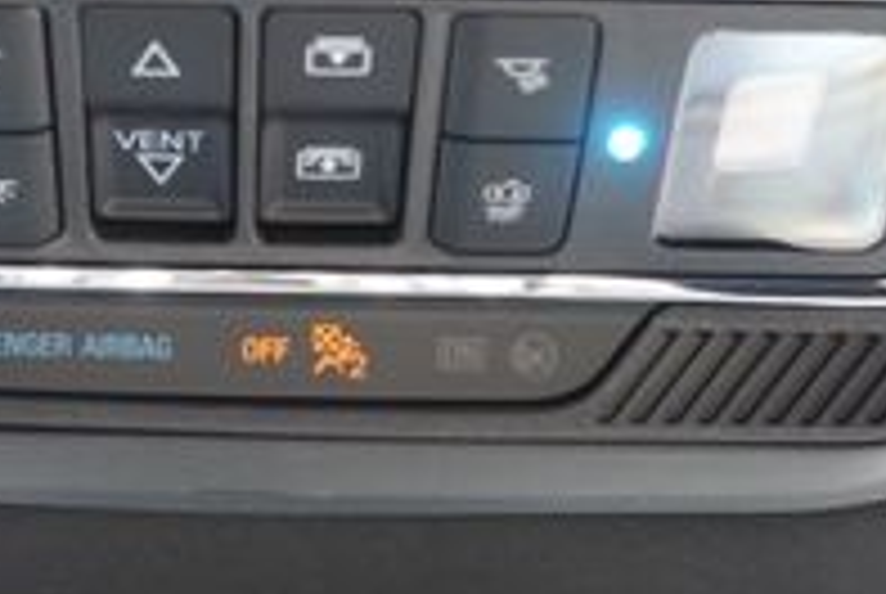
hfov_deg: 25.5
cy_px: 158
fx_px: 1923
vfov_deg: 17.5
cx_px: 180
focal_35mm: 78
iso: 400
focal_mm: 16
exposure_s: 1/60
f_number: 4
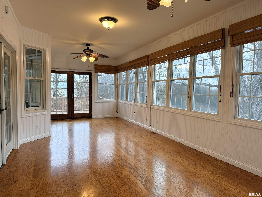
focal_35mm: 24
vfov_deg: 56.8
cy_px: 98
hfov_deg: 71.6
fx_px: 182
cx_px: 131
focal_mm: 6.76
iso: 125
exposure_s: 1/165
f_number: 1.78
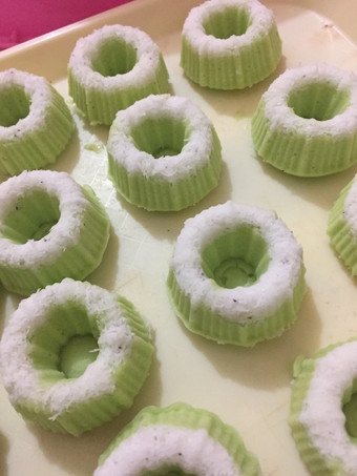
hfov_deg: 48.2
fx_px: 399
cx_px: 178
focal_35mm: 29
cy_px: 238
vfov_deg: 61.6
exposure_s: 1/17
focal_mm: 4.15
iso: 250
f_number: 2.2
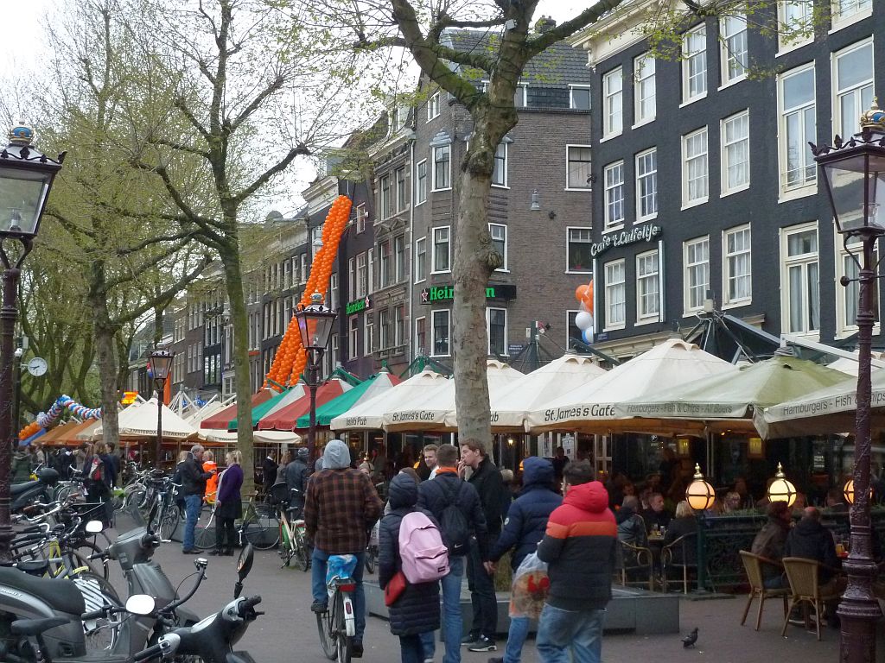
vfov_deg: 28.0
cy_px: 332
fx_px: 1329
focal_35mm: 52
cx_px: 442
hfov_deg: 36.8
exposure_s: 1/80
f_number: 3.8
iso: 400
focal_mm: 8.5
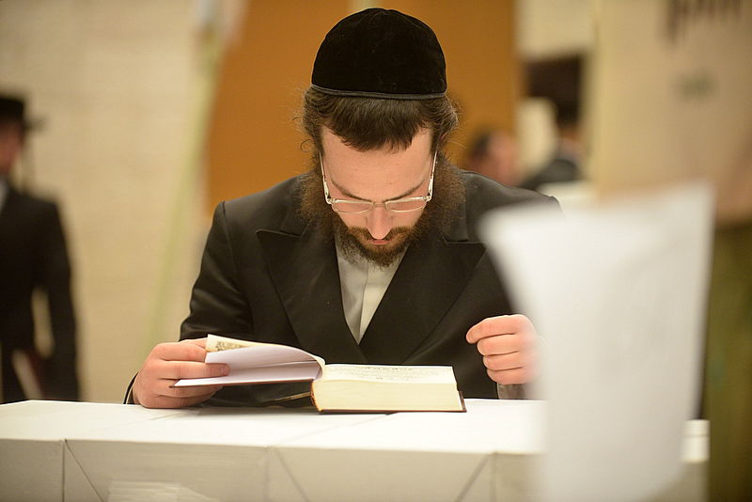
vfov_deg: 10.6
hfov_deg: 15.8
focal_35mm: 130
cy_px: 251
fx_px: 2716
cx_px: 376
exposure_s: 1/100
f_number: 2.8
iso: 2500
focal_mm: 130
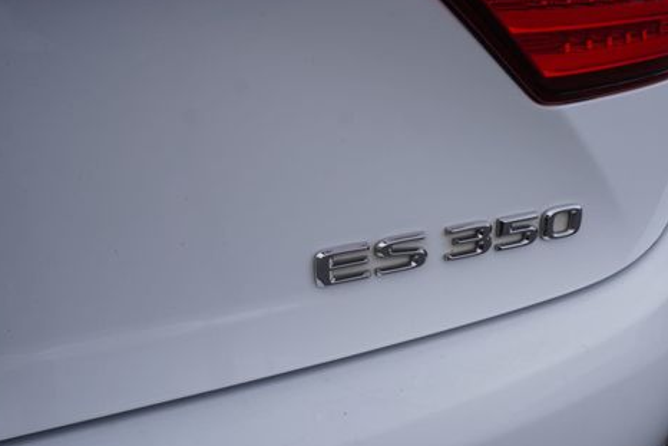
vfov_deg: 39.9
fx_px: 612
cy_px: 247
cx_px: 394
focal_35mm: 33
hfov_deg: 56.9
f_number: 9
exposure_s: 1/125
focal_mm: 16
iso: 100
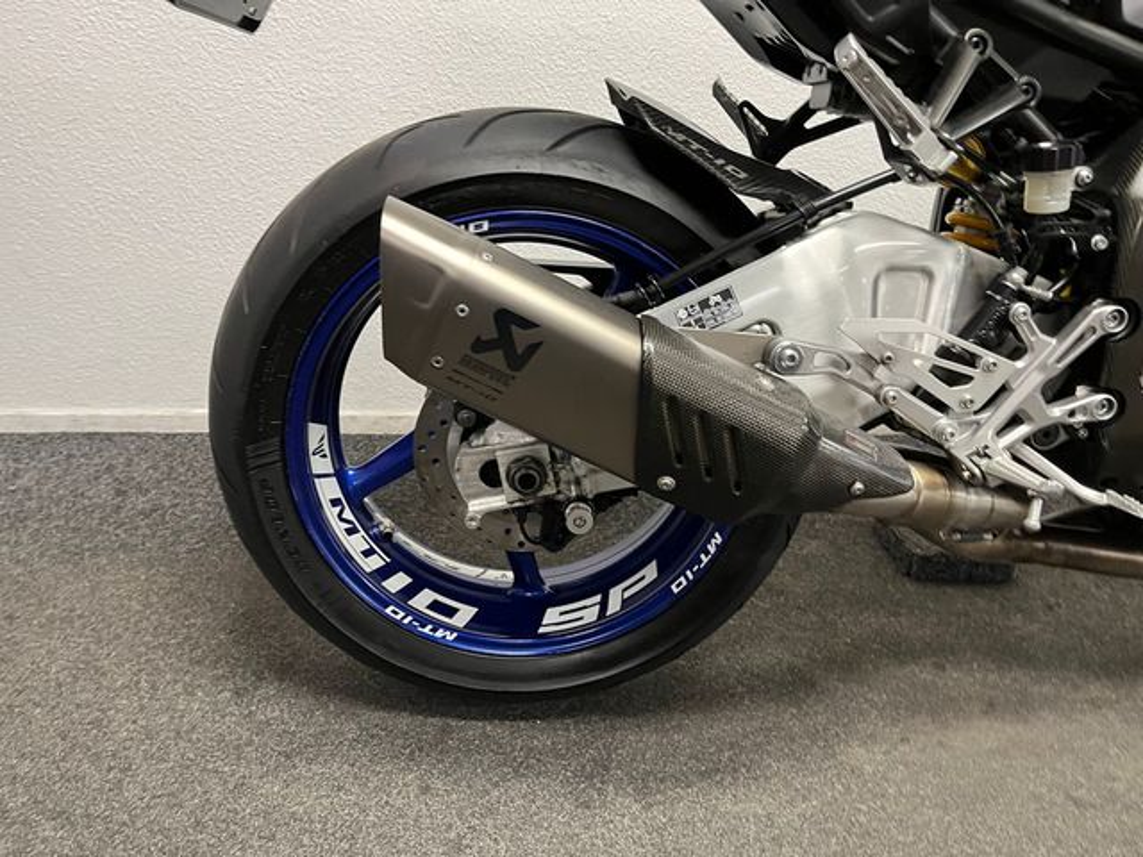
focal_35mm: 26
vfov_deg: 53.1
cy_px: 428
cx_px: 572
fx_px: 859
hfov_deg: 67.3
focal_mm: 5.1
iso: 250
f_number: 1.6
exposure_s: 1/50
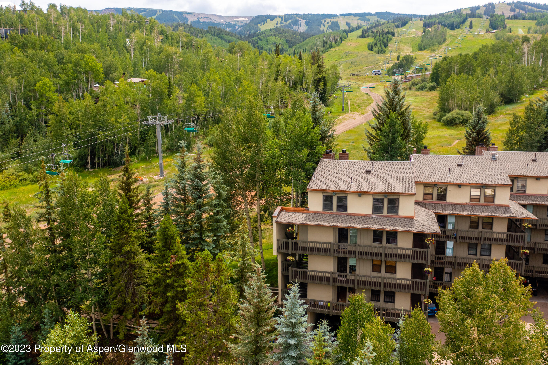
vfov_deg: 46.4
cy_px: 182
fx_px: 426
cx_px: 274
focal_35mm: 28
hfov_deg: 65.5
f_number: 3.5
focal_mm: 10.26
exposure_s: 1/5000
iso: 100
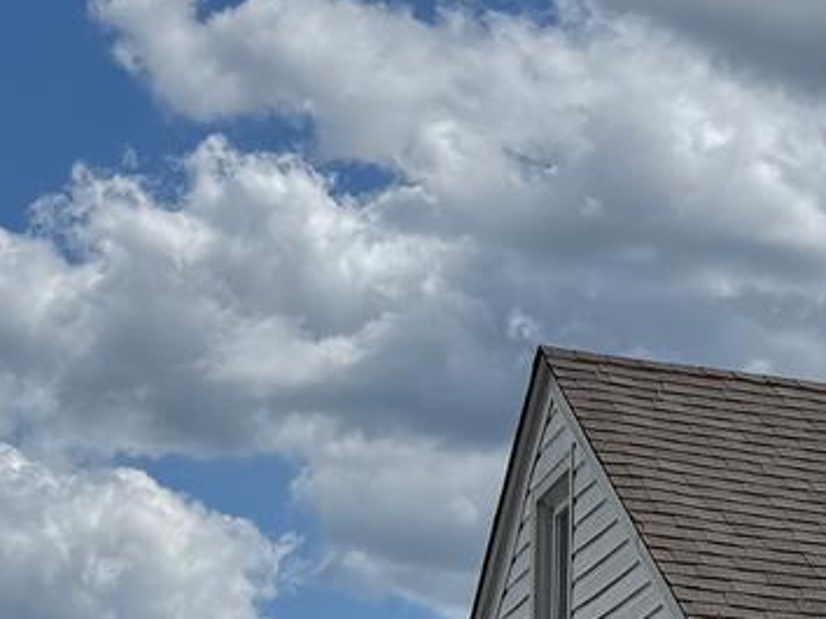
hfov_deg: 12.2
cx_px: 1790
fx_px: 3315
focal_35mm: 139
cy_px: 962
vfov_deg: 10.3
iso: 80
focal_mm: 6.76
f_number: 1.78
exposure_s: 1/9091
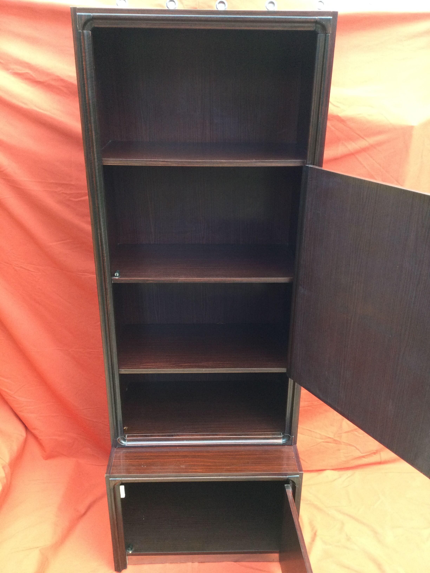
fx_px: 513
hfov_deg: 45.4
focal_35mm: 31
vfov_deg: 58.4
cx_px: 215
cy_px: 286
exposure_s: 1/33
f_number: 2.4
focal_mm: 3.3
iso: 50
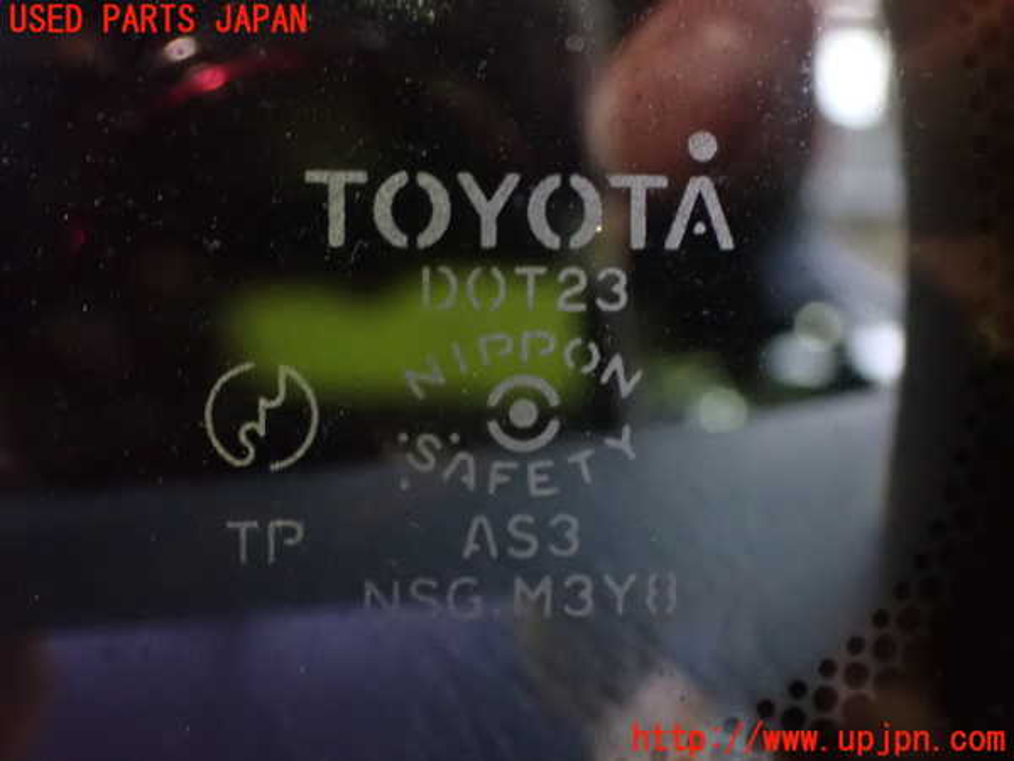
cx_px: 507
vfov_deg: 30.9
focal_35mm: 47
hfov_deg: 40.4
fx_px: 1377
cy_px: 380
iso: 1600
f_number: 3.1
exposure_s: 1/10
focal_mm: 8.4
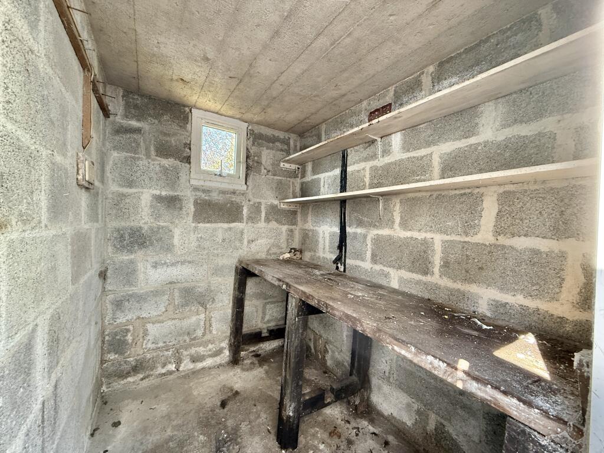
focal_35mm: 14
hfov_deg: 102.1
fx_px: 244
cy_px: 226
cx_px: 302
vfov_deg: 85.7
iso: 320
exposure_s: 1/99
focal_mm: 2.22
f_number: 2.2
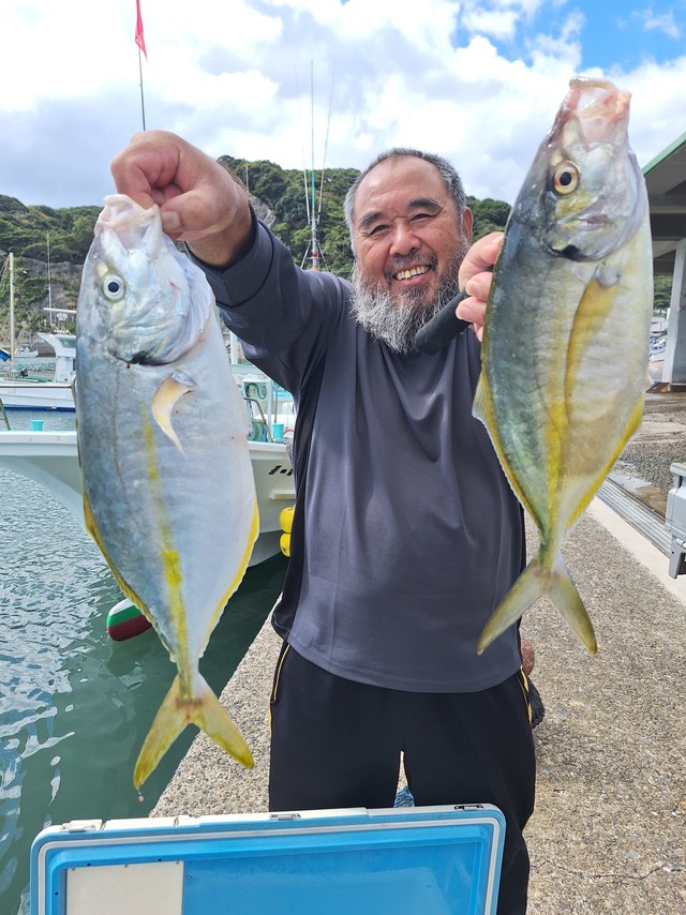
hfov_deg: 58.9
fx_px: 608
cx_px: 343
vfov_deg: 73.9
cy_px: 458
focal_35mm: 23
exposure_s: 1/1420
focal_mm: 5.54
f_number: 1.8
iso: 40
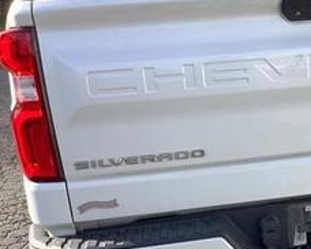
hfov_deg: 26.8
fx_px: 616
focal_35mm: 67
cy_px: 172
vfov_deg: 22.7
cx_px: 308
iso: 25
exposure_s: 1/562
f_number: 2.4
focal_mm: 3.3
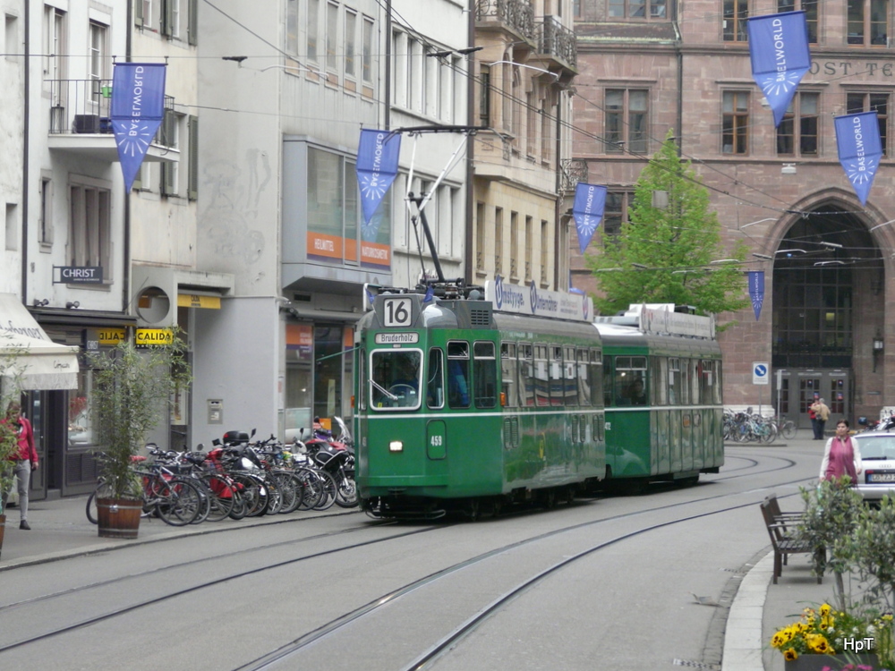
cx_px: 448
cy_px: 336
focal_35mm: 129
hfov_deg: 15.3
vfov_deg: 11.5
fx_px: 3335
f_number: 3.6
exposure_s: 1/250
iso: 250
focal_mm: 21.1
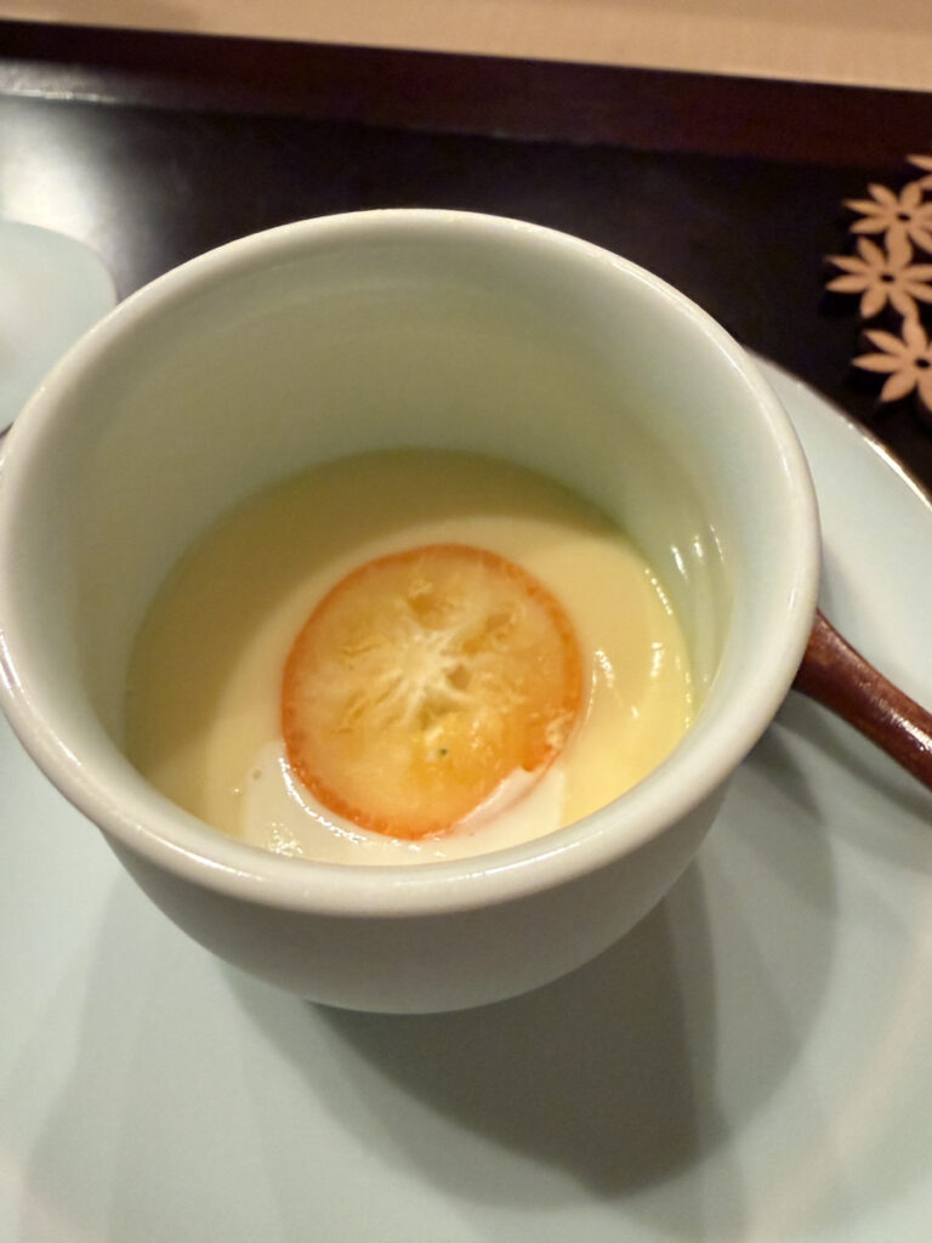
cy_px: 622
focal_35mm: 26
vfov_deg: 67.3
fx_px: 933
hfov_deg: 53.1
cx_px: 466
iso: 400
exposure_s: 1/60
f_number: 2.2
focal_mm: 2.22
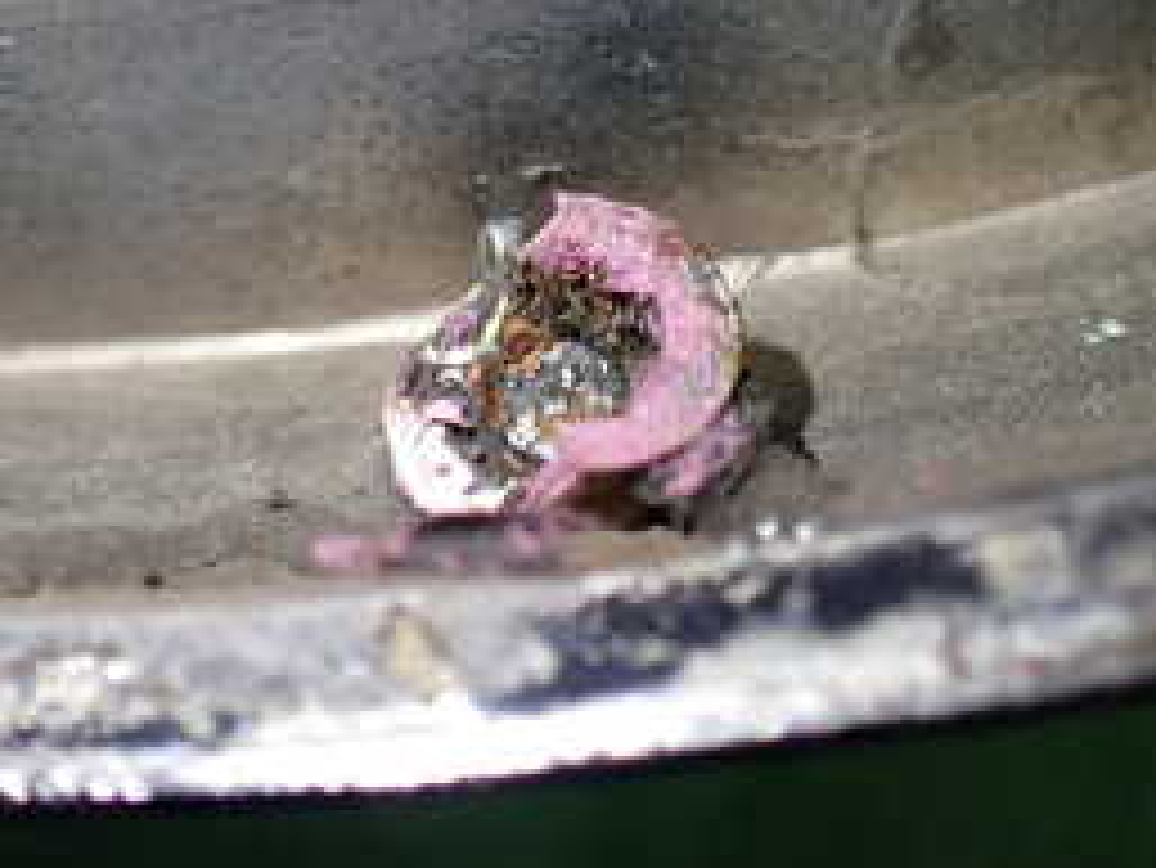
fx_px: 2339
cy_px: 175
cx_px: 594
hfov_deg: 27.8
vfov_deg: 20.8
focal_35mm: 70
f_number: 2.3
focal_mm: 5.4
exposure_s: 1/125
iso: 200
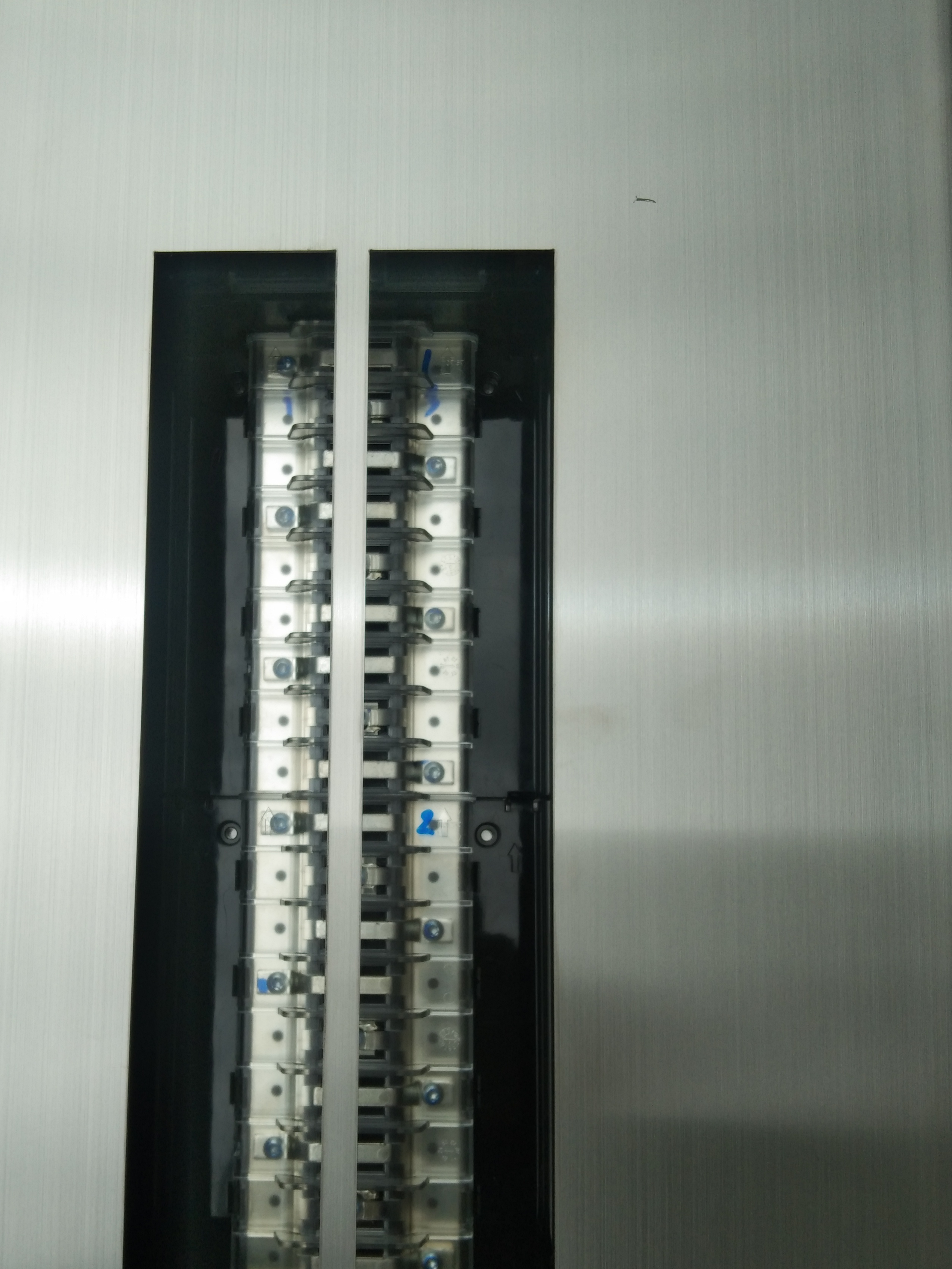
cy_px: 733
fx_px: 1357
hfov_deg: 38.5
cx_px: 389
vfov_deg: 49.9
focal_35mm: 37
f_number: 2.2
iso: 50
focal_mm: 3.65
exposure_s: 1/2113
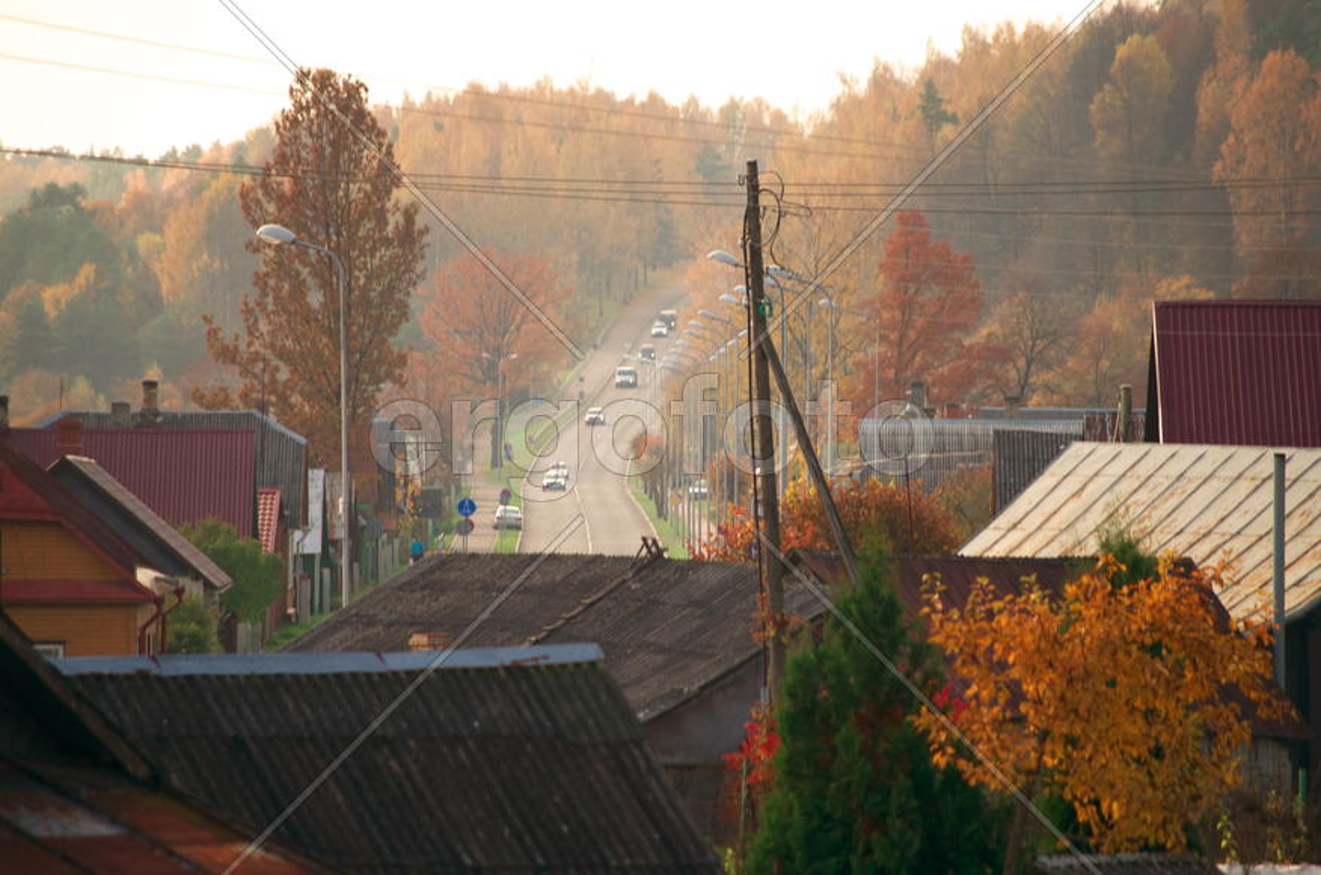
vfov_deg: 4.6
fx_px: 10984
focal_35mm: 300
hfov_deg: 6.9
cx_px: 660
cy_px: 438
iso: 100
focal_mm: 200
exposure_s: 1/180
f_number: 5.6
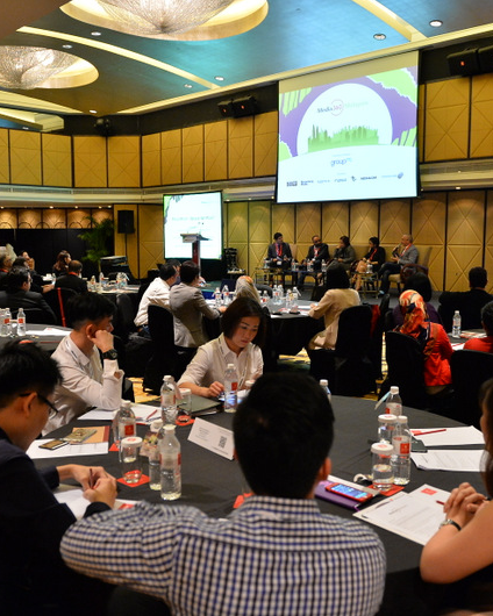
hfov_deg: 43.4
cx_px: 248
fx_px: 620
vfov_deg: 52.8
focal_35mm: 34
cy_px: 308
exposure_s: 1/125
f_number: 4
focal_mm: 24
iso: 3200
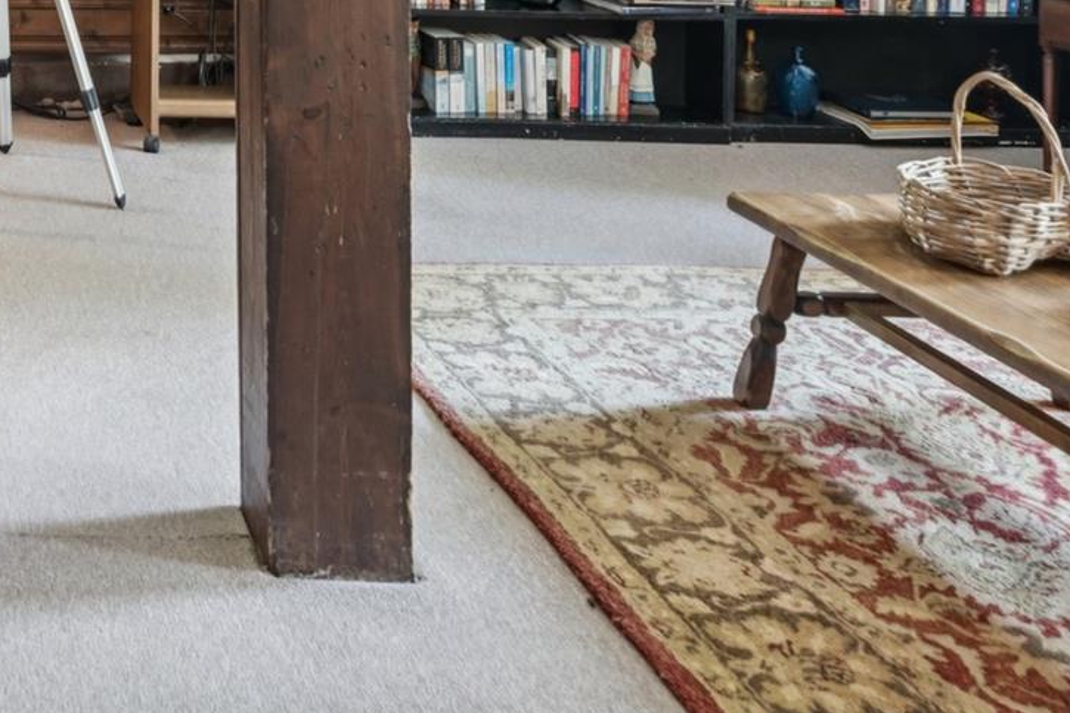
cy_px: -246
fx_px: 1426
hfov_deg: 34.8
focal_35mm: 48
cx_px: -133
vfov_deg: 24.1
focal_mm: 17
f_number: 8
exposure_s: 1/1.67
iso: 320
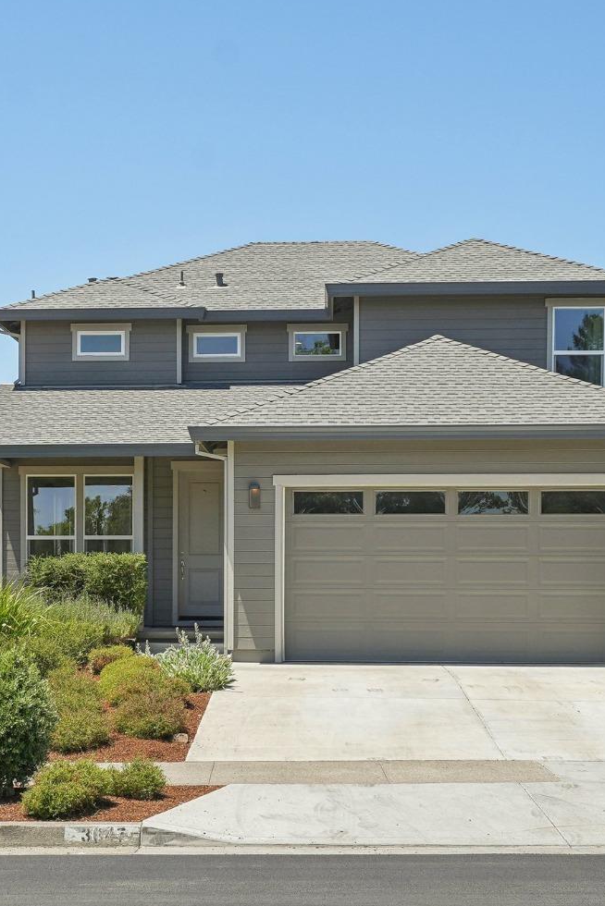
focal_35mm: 52
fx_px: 1310
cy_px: 450
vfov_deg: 38.2
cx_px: 261
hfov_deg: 26.0
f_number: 8
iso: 100
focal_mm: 22.7
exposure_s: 1/320
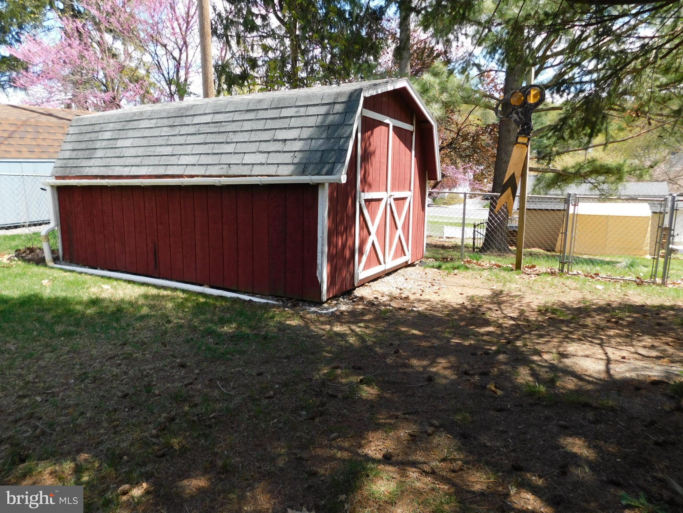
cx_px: 342
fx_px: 454
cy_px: 256
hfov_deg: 73.9
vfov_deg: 58.9
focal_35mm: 23
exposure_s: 1/500
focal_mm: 4
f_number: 3
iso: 125
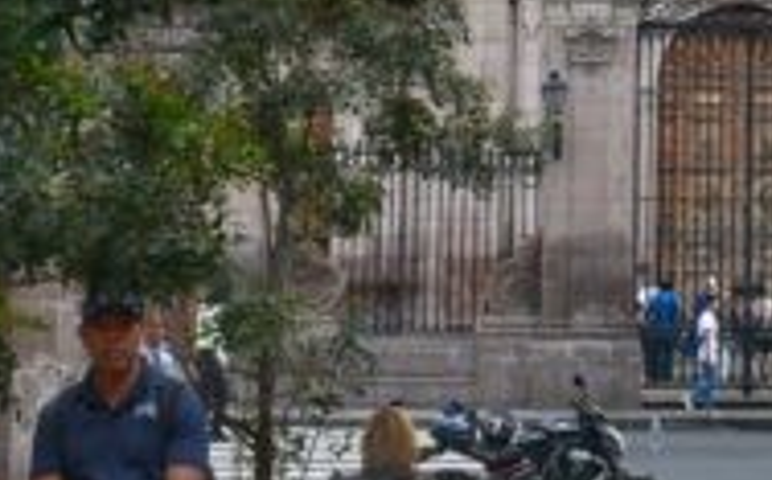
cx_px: 805
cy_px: -365
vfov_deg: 8.4
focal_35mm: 150
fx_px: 3152
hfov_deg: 13.7
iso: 200
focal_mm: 24
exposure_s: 1/250
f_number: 8
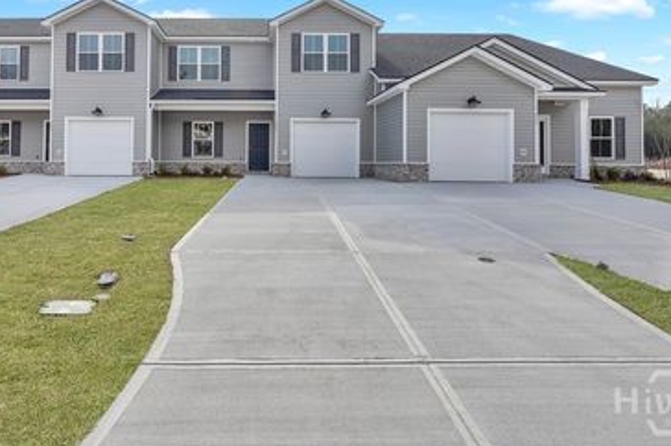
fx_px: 410
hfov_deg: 77.6
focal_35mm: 22
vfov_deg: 56.2
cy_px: 158
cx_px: 264
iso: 200
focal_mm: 16
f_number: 11
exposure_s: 1/250
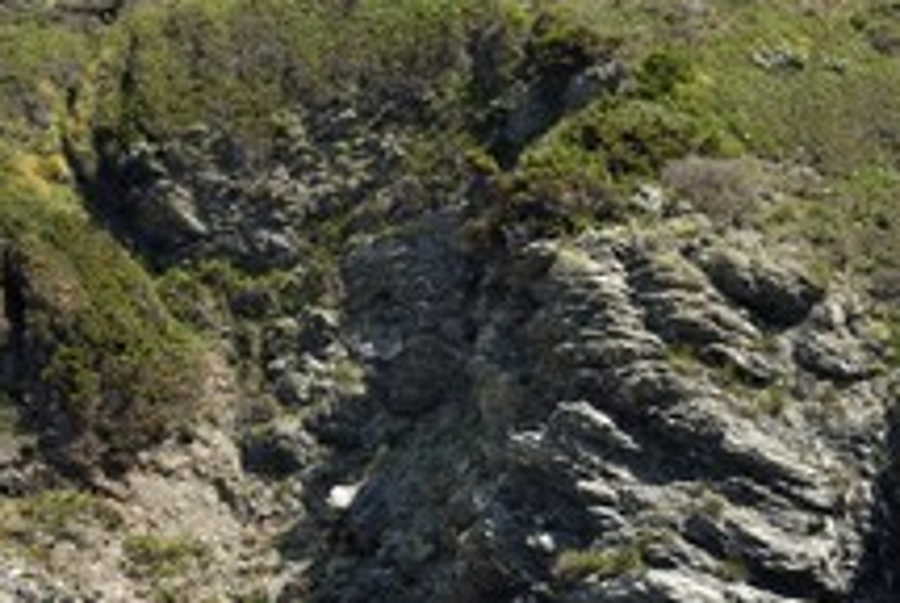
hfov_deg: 5.3
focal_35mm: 390
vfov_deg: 3.5
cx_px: 385
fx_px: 9763
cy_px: 515
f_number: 7.1
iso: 200
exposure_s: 1/500
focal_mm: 200
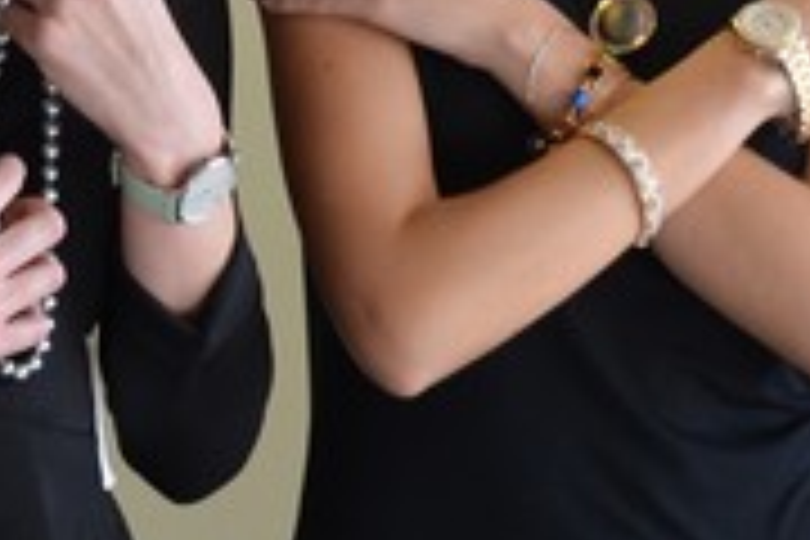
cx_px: 18
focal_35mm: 200
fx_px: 4500
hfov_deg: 10.2
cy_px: 25
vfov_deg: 6.8
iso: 450
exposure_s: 1/60
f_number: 4.2
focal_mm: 30
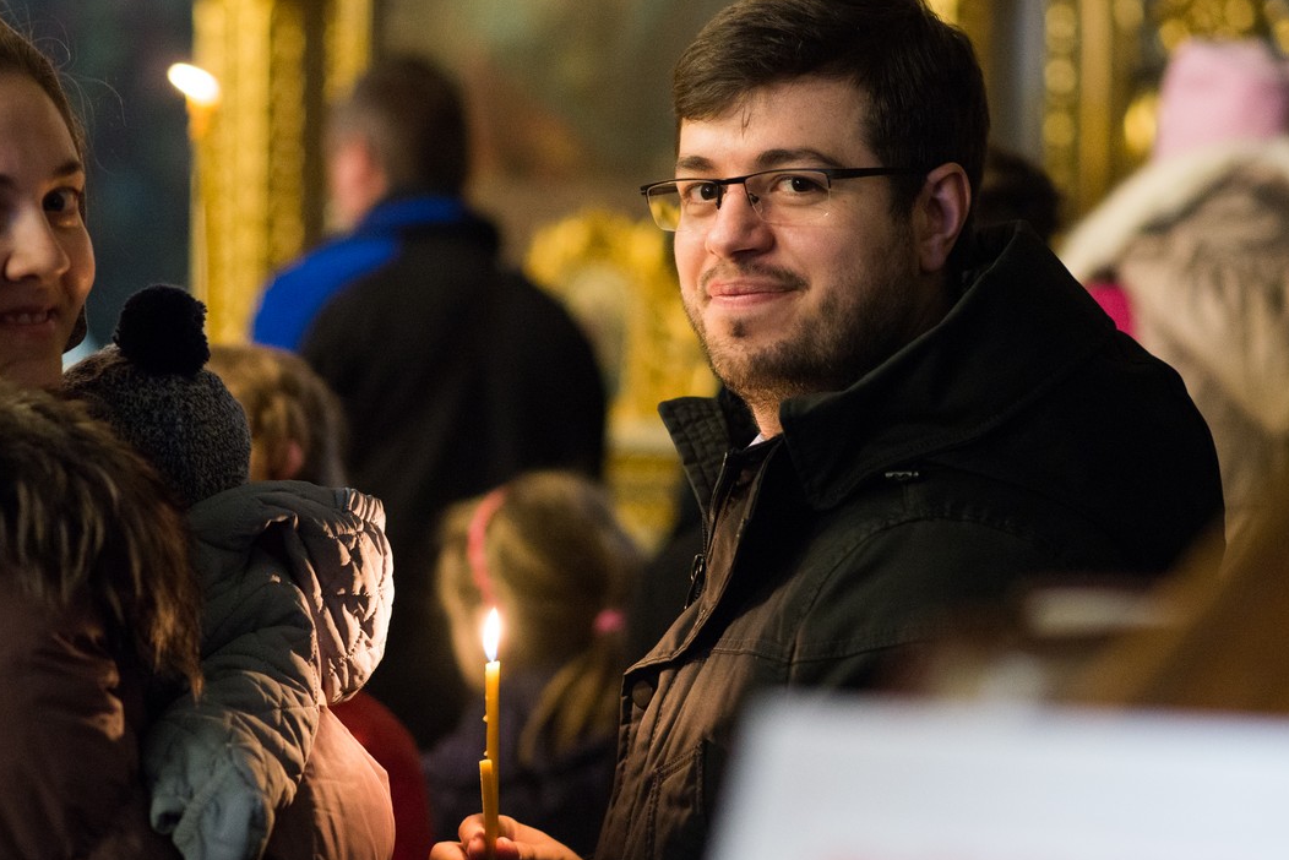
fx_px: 4154
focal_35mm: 116
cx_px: 416
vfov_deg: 11.8
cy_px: 440
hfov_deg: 17.6
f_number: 2.5
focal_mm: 85
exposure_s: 1/100
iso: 1600
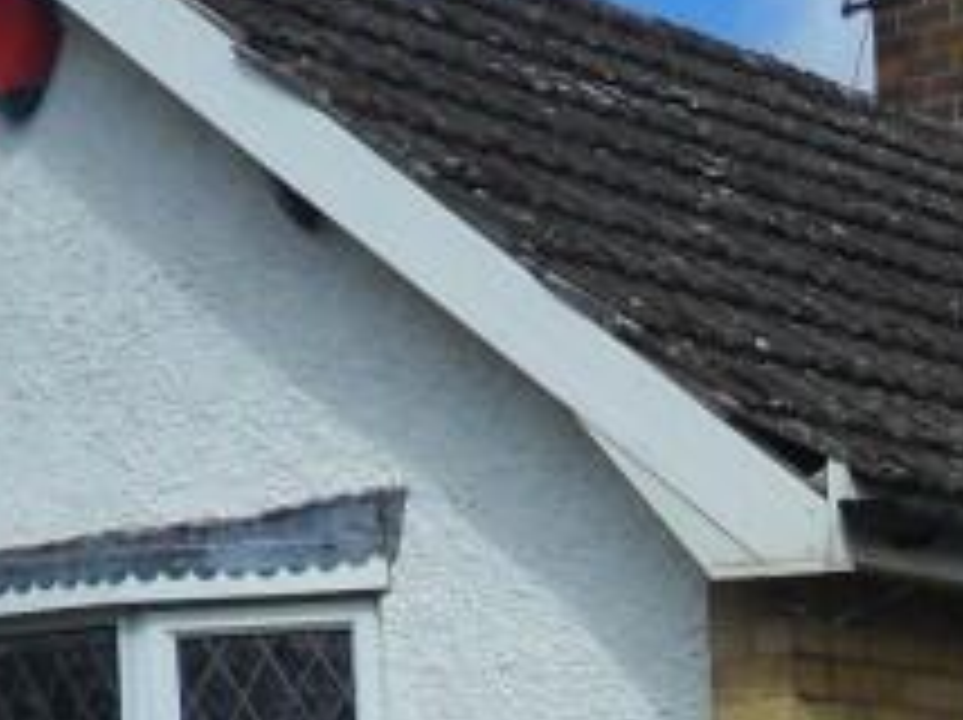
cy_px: 1228
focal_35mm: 115
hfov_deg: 15.9
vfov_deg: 12.0
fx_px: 3196
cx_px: 1382
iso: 80
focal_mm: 4.2
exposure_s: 1/500
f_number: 7.5
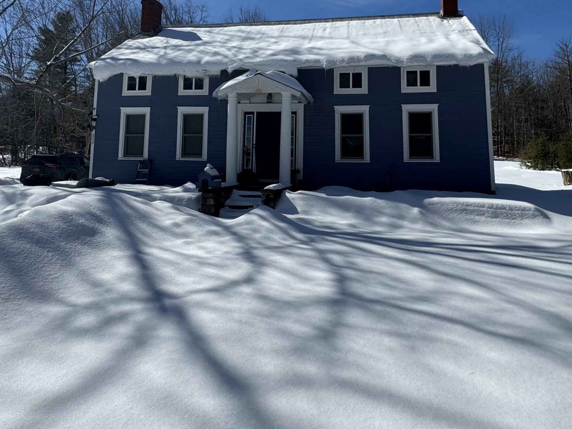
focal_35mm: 25
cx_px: 308
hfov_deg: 69.3
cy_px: 124
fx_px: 413
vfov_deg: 53.1
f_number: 2.2
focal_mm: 2.22
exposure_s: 1/4630
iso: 50
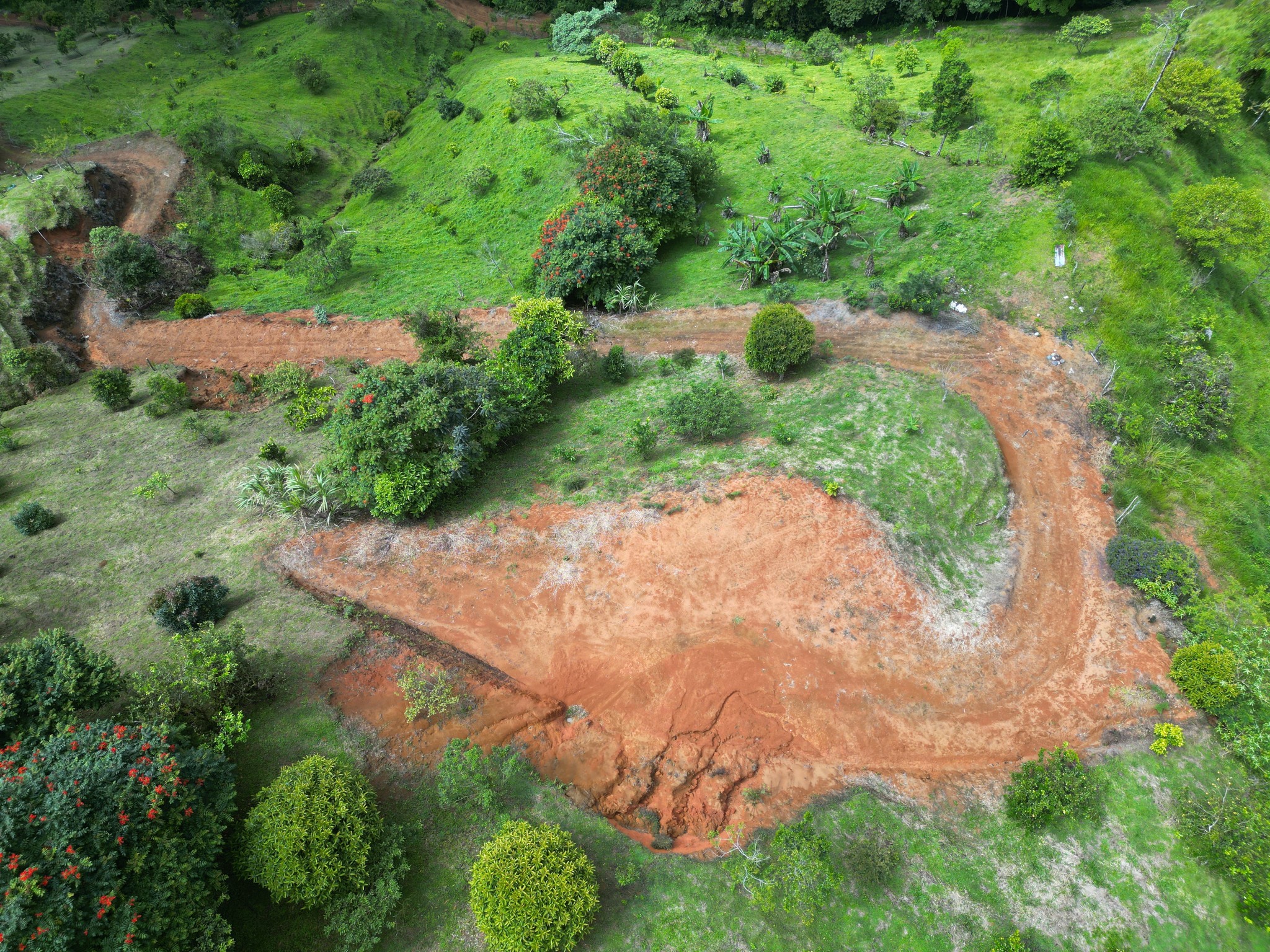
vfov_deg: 56.8
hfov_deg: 71.6
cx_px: 635
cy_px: 476
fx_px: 881
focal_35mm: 24
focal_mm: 6.72
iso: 110
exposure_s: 1/1250
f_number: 1.7
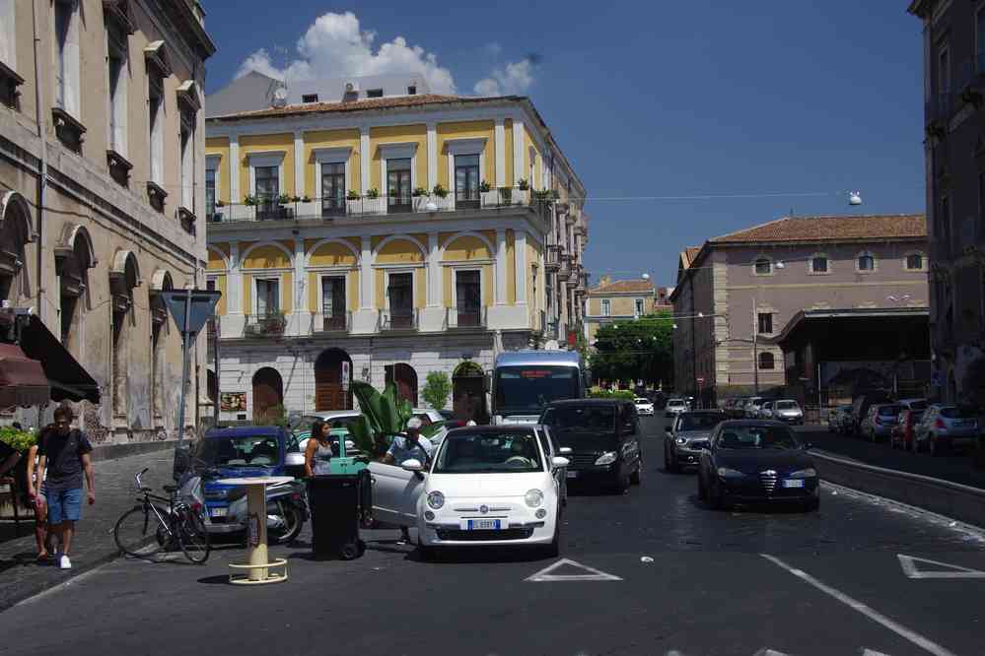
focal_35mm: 52
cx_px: 492
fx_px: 1436
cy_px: 328
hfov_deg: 37.9
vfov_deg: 25.8
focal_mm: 35
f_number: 11
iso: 200
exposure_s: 1/125
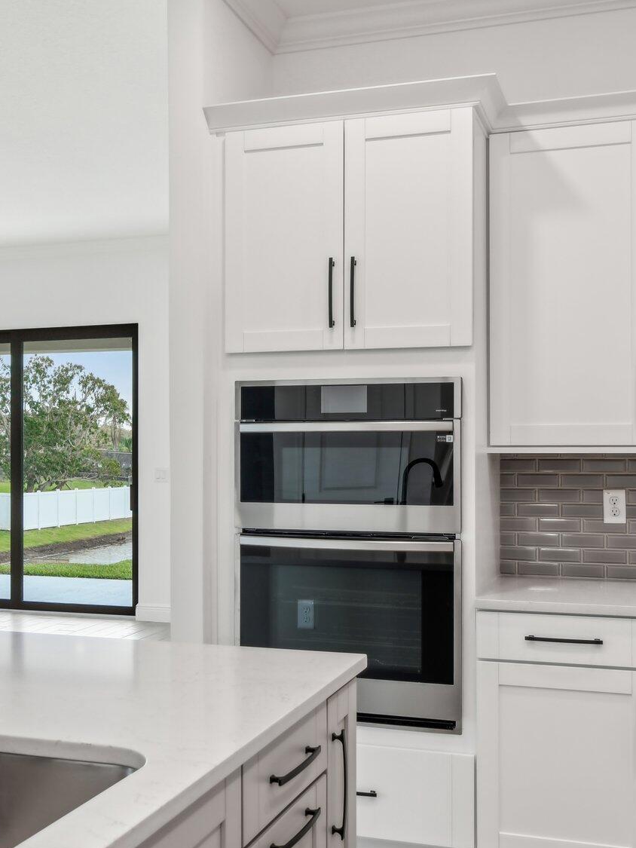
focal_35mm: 42
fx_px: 1029
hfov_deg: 34.3
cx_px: 277
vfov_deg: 44.7
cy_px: 474
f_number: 8
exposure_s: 1/30
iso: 400
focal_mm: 24
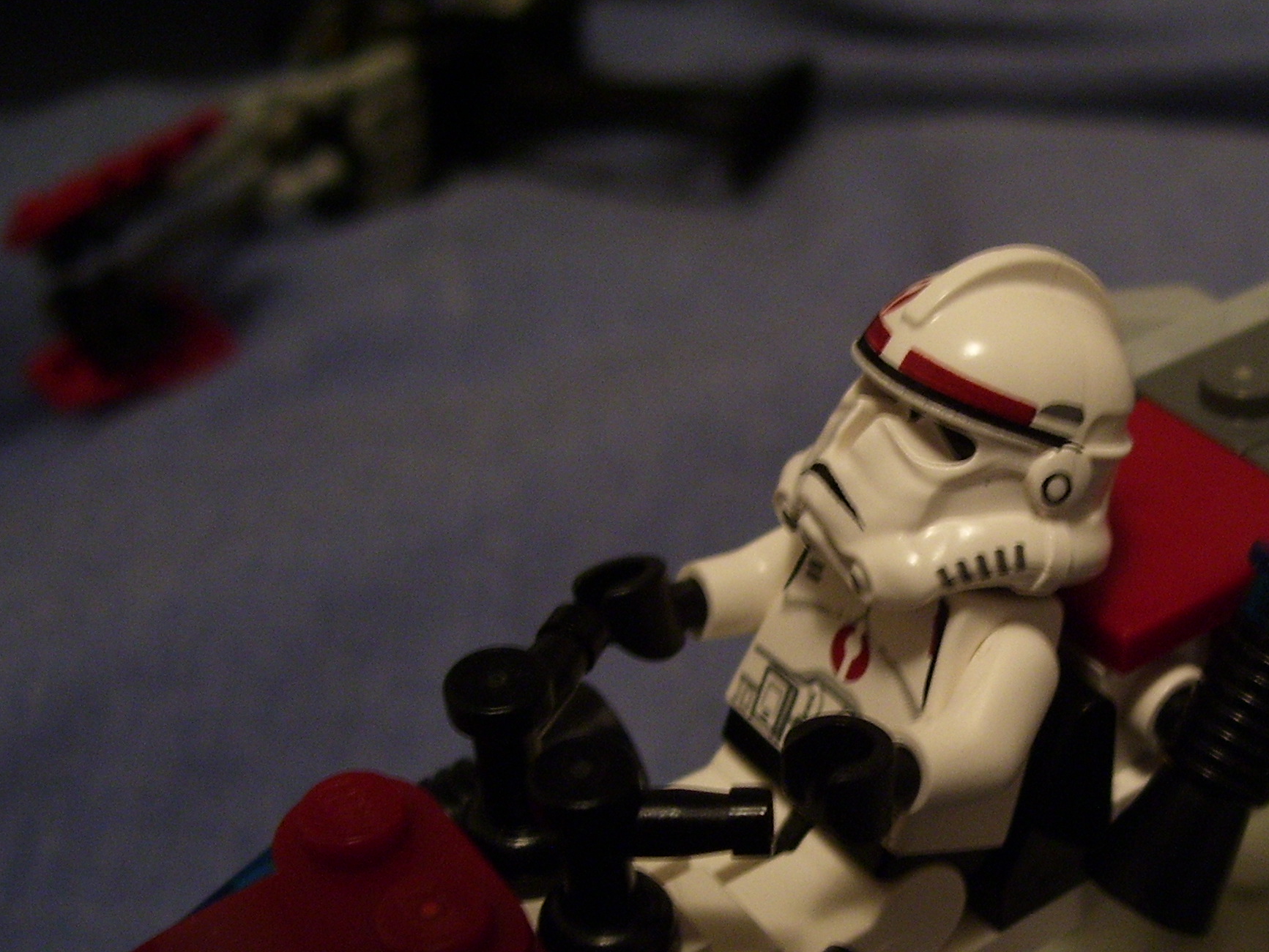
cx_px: 896
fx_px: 2016
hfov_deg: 34.4
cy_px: 669
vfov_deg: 26.3
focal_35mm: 55
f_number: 2.7
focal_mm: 6
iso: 160
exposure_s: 1/8
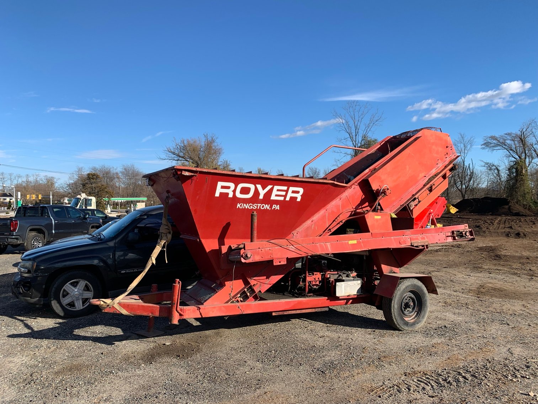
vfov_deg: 53.1
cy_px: 202
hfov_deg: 67.3
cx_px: 269
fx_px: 404
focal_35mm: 26
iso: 25
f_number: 1.8
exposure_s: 1/1916
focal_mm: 4.25
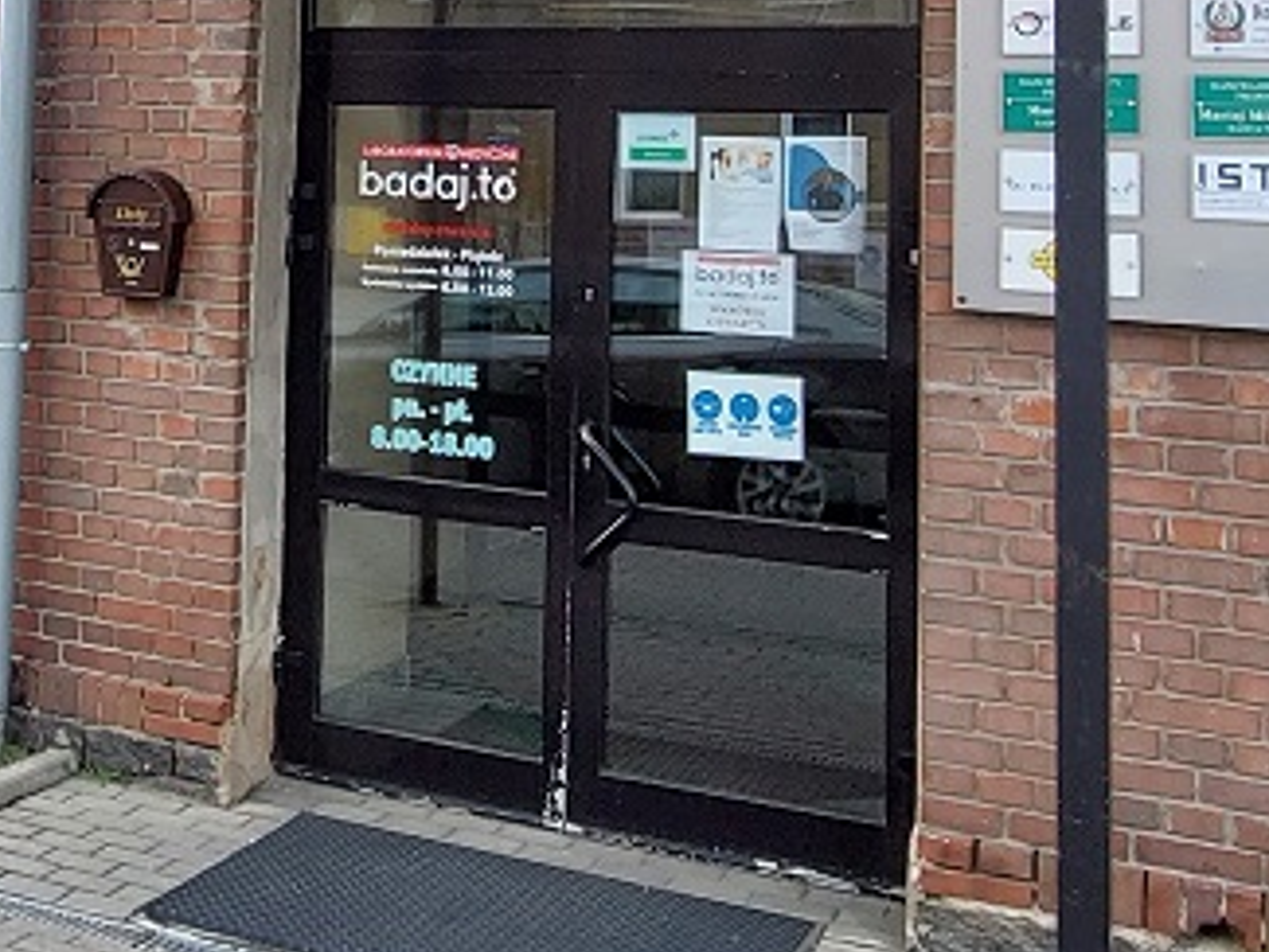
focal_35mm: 52
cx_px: 199
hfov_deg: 35.3
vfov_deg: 26.6
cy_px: 10
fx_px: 1907
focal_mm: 1.74
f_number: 2.2
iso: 50
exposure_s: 1/133
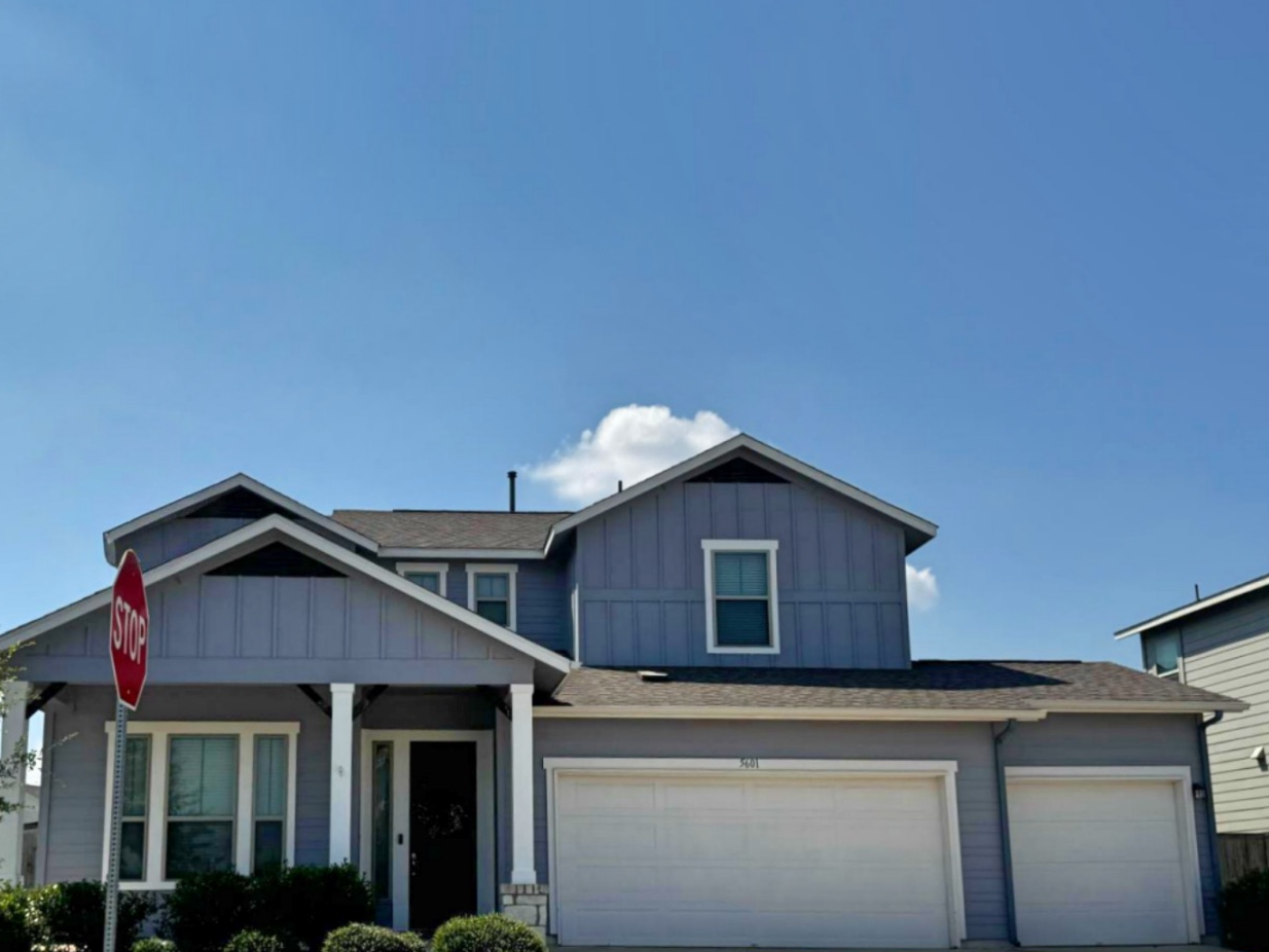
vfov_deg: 40.0
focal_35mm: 35
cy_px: 666
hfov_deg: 52.0
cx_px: 468
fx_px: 1283
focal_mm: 6.76
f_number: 1.78
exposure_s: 1/7937
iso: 80
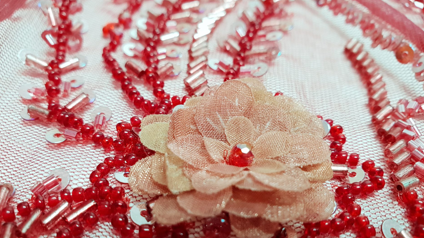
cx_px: 215
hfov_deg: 66.1
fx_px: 326
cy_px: 157
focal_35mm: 29
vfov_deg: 39.7
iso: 320
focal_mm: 4.3
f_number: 2.4
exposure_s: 1/50
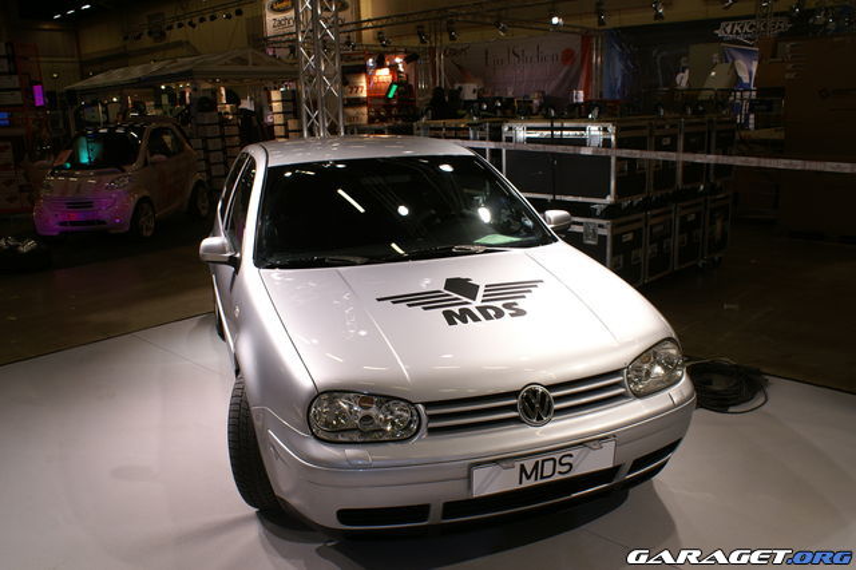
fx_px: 713
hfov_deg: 62.0
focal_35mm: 30
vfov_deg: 43.6
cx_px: 428
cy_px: 285
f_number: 5.6
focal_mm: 20
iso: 100
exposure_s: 1/40
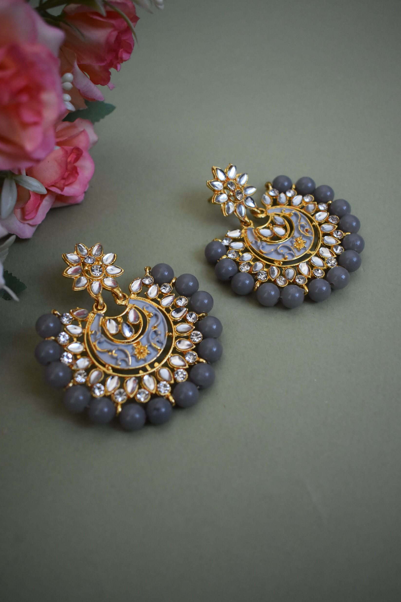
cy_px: 303
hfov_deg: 40.5
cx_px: 196
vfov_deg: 57.9
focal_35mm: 33
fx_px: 543
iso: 2000
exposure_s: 1/500
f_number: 3.8
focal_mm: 21
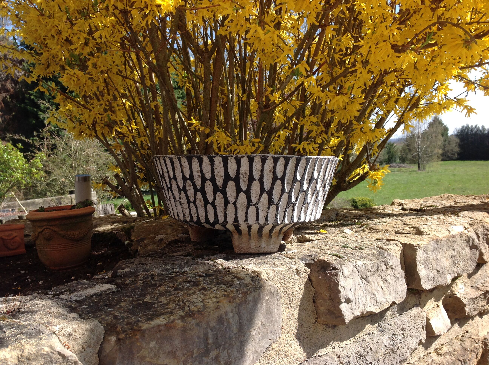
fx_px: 494
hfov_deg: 52.7
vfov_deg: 40.6
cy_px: 182
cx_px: 244
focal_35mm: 35
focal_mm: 4.28
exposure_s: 1/756
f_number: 2.4
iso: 50
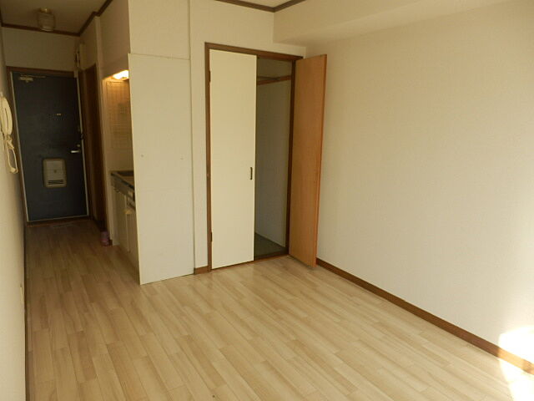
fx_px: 370
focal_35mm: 24
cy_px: 200
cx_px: 267
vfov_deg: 56.8
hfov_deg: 71.6
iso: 80
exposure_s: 1/125
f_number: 3
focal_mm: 4.2
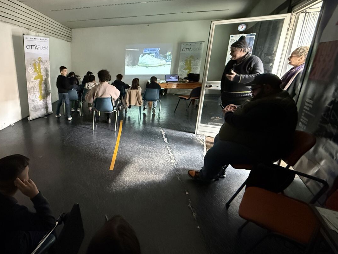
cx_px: 85
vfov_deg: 63.4
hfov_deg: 73.5
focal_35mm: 21
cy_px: 121
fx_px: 205
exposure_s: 1/59
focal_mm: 2.22
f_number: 2.2
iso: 1250
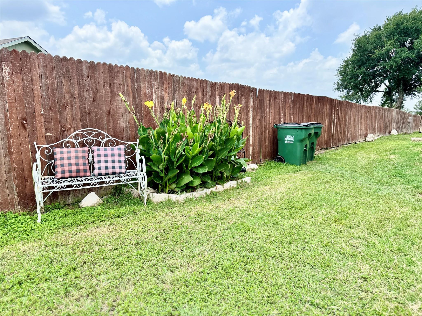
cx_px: 211
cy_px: 158
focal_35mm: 24
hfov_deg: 71.6
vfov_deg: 56.8
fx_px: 293
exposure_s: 1/2506
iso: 80
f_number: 1.78
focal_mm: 6.76
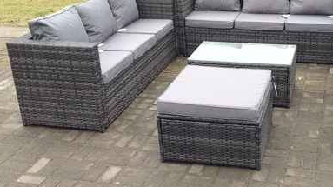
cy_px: 82
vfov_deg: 21.8
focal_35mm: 55
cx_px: 238
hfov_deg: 37.2
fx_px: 485
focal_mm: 4.28
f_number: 2.4
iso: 50
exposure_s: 1/260
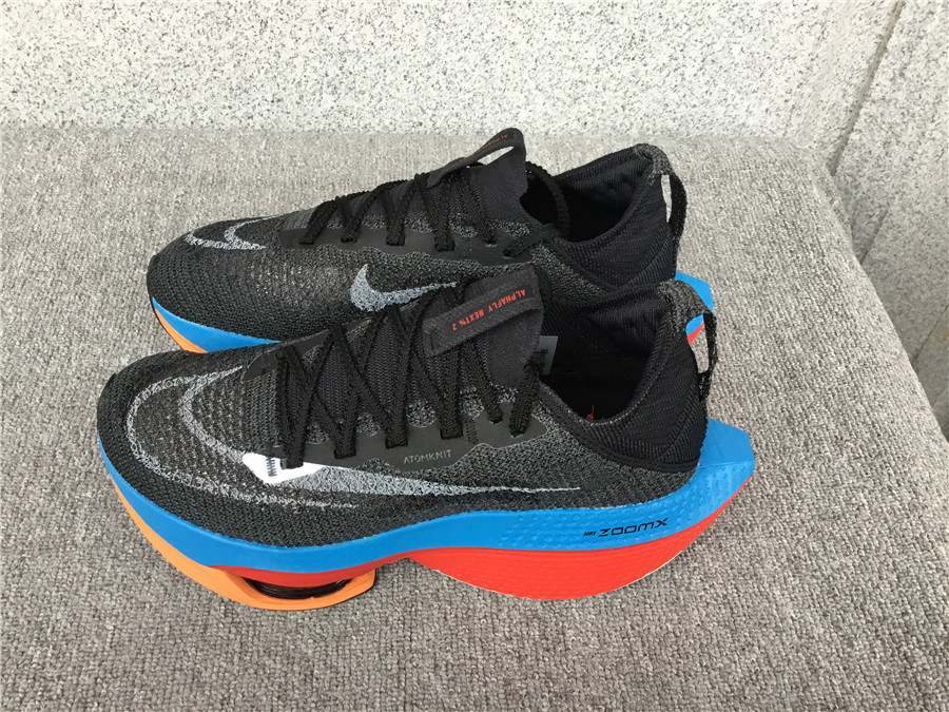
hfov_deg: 58.4
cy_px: 356
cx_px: 474
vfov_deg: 45.4
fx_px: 850
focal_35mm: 31
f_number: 2.4
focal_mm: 3.3
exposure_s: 1/33
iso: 40
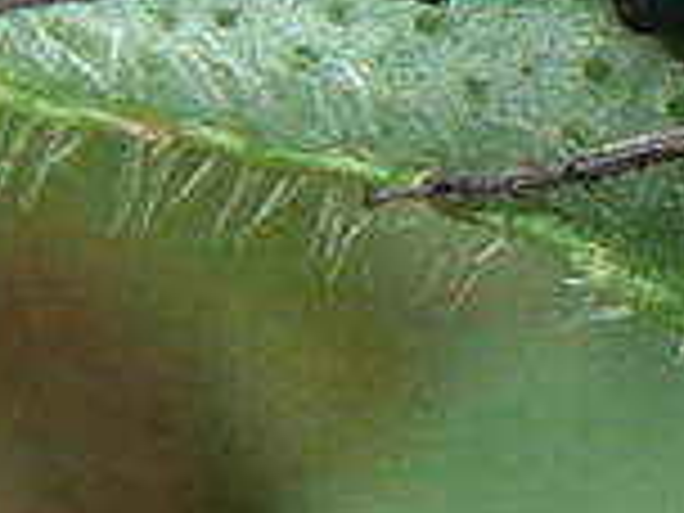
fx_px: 2806
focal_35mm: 142
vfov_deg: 10.2
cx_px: 644
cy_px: -189
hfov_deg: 13.7
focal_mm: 6
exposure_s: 1/60
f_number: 3.2
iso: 80
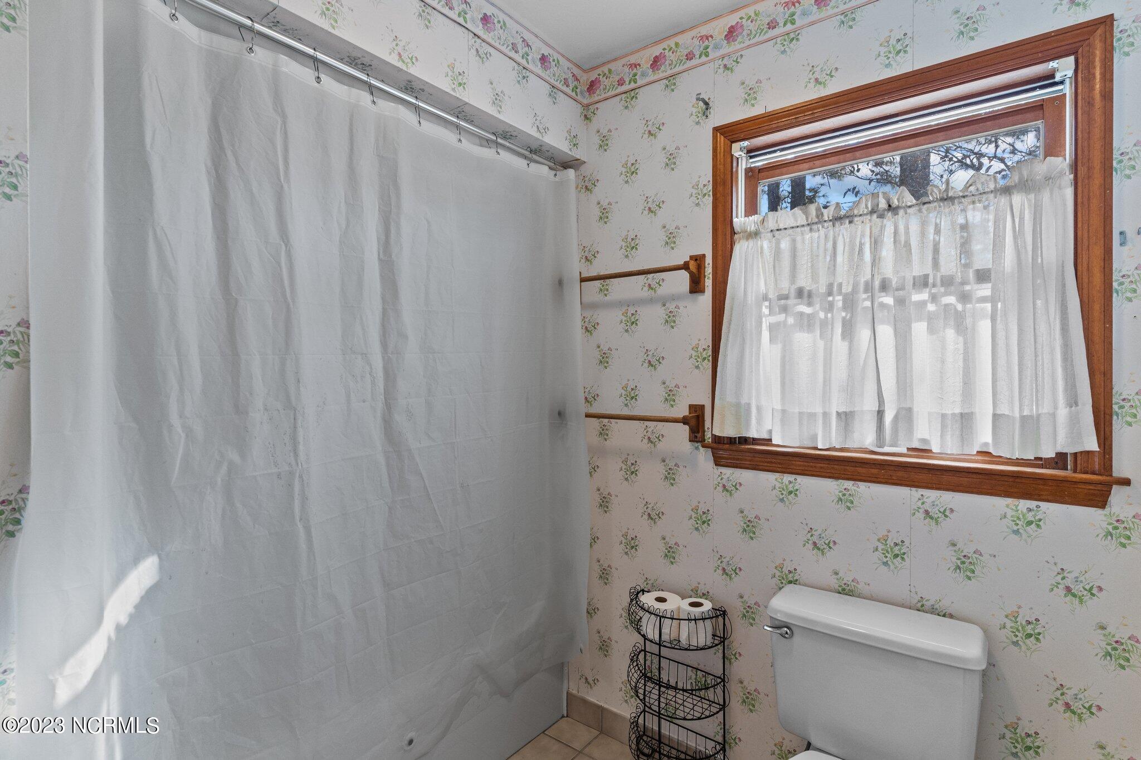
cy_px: 380
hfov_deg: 93.3
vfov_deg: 70.4
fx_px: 539
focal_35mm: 17
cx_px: 570
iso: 1000
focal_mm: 17
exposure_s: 1/8
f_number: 6.3
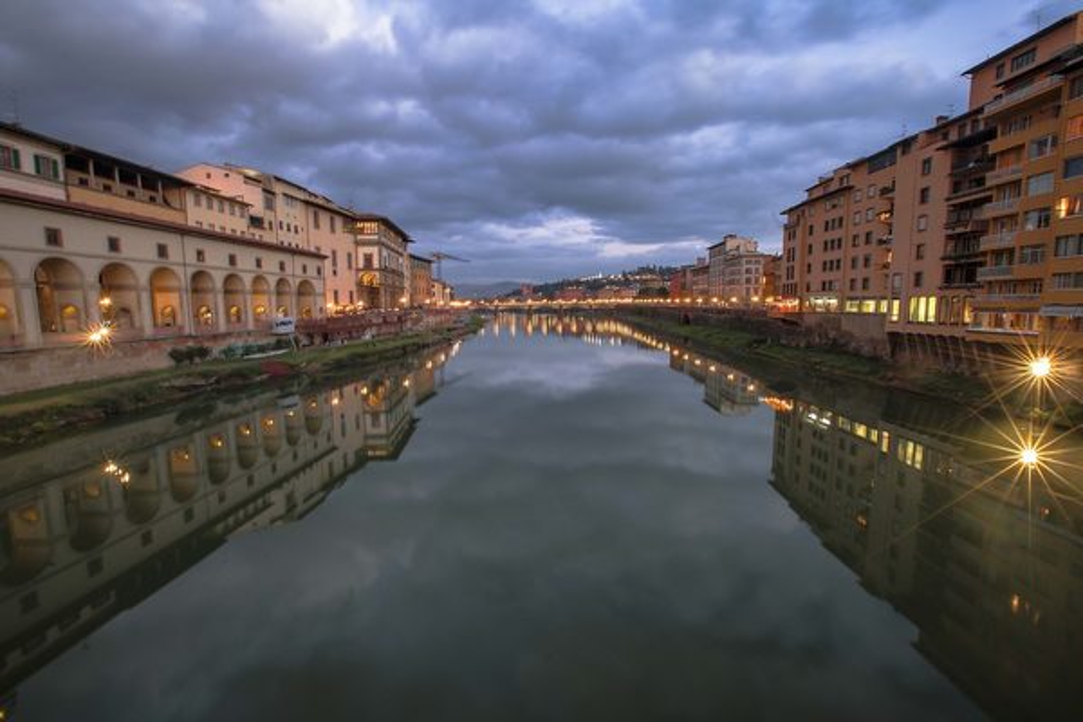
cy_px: 361
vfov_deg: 73.7
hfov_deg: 96.7
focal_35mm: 16
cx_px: 542
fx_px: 481
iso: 100
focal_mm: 16
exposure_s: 8
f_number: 14
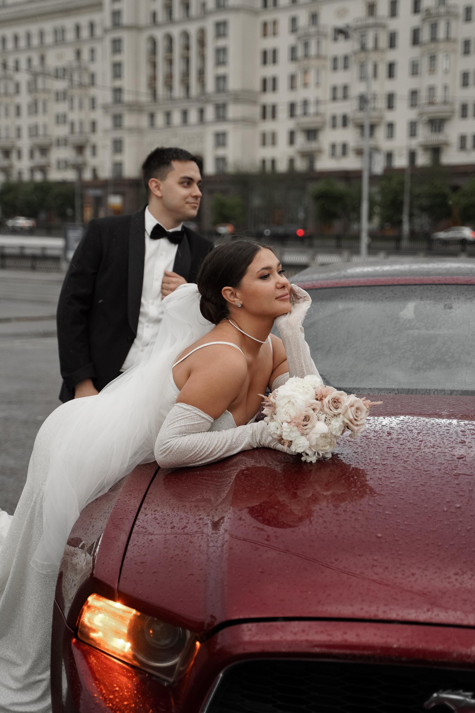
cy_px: 356
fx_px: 990
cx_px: 238
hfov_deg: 27.0
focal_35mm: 50
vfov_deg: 39.6
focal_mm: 50
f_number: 2.8
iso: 1000
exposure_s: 1/320
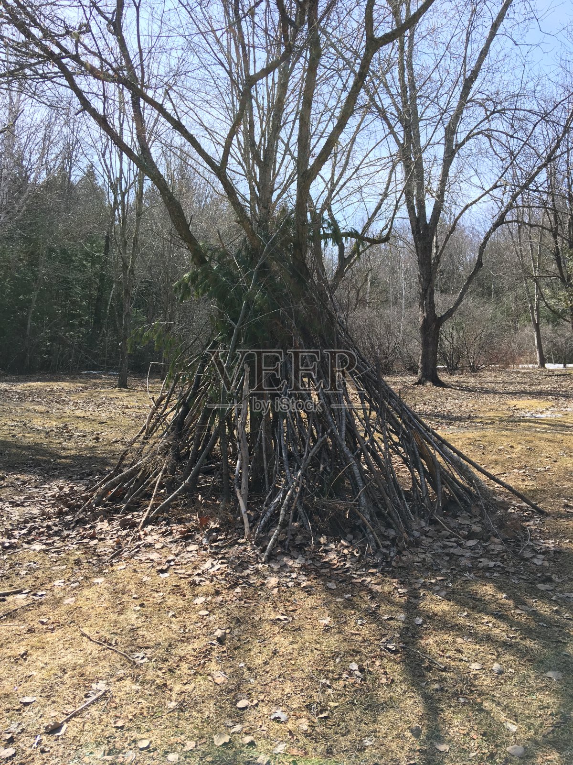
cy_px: 382
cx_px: 286
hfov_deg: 48.2
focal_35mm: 29
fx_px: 640
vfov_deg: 61.7
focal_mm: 4.15
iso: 25
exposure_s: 1/455
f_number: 2.2
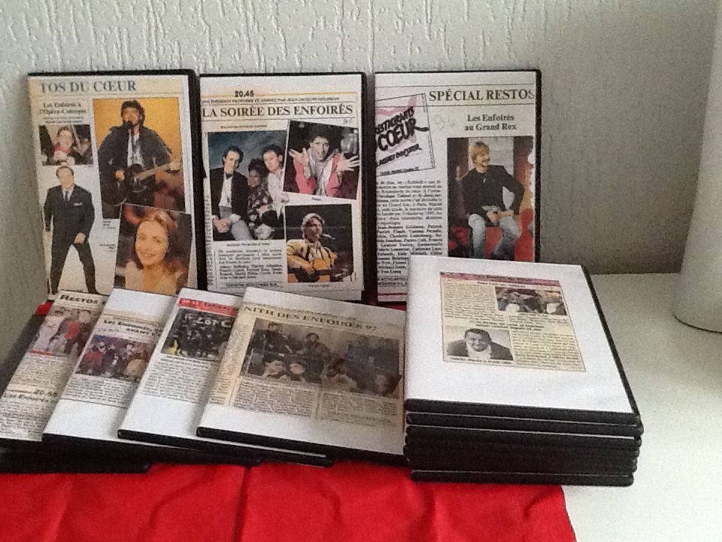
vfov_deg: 32.9
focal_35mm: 44
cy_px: 271
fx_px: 918
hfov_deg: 42.9
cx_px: 361
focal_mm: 2.03
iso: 320
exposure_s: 1/30
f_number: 2.4
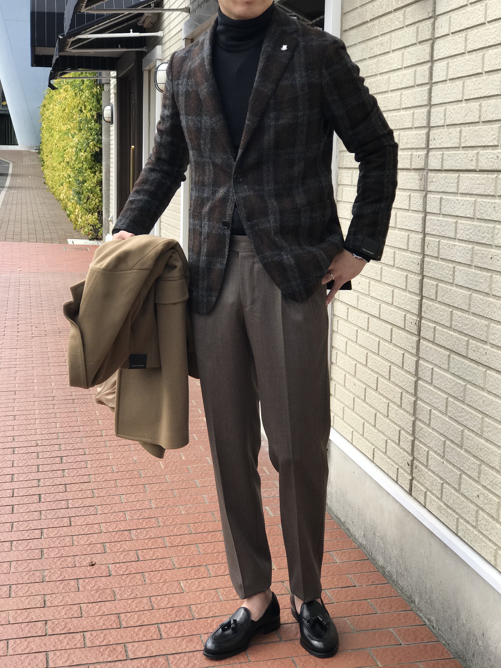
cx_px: 250
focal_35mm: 57
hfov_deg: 25.7
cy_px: 334
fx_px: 1100
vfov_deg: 33.8
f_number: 2.8
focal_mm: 6.6
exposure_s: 1/491
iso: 20
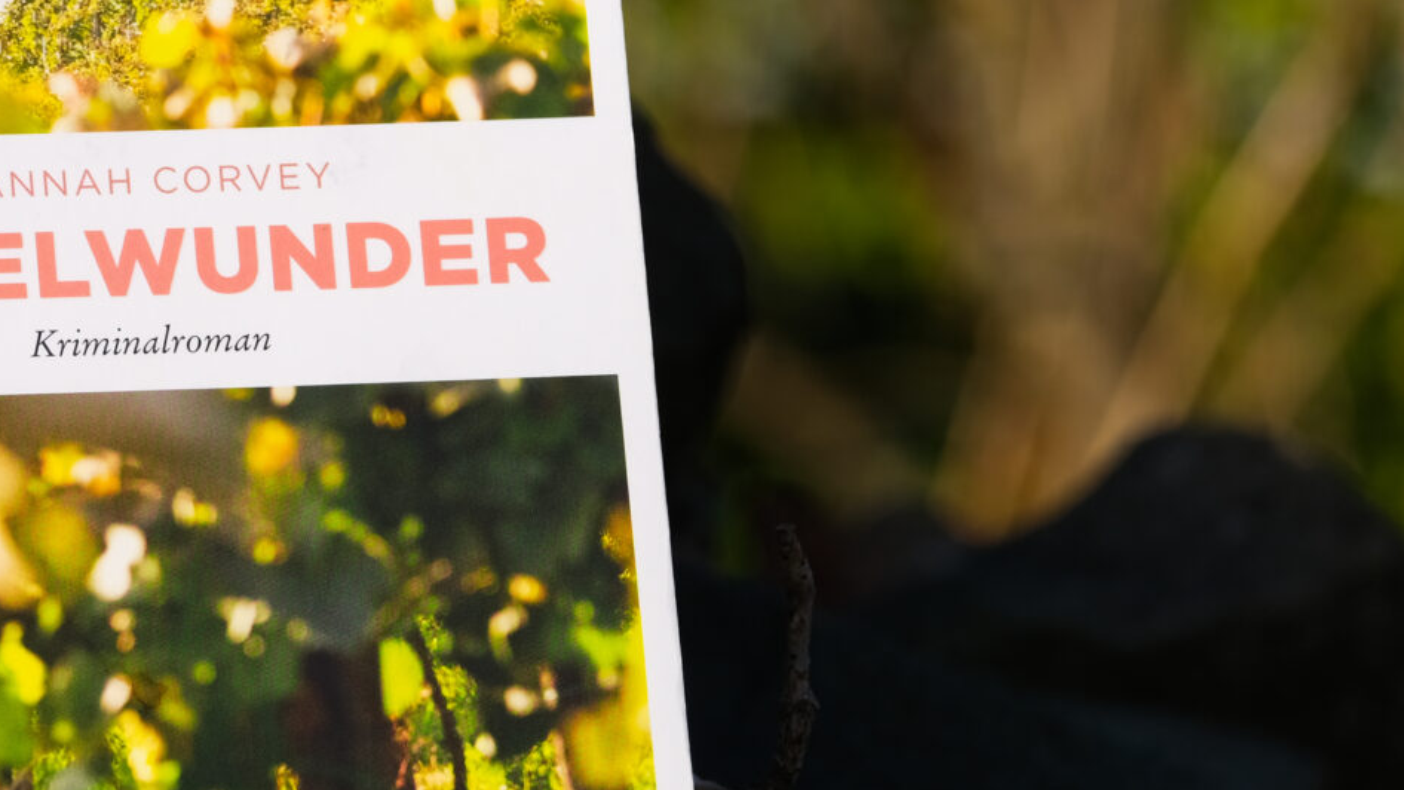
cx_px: 52
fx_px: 13774
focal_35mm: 370
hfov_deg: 5.8
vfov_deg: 3.3
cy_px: 224
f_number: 5
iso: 160
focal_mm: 115.9
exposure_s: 1/640
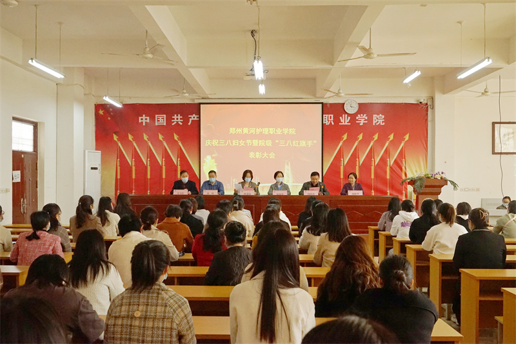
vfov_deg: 35.0
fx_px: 545
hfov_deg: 50.7
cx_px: 258
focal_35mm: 38
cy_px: 172
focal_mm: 38
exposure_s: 1/125
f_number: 8
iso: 5000
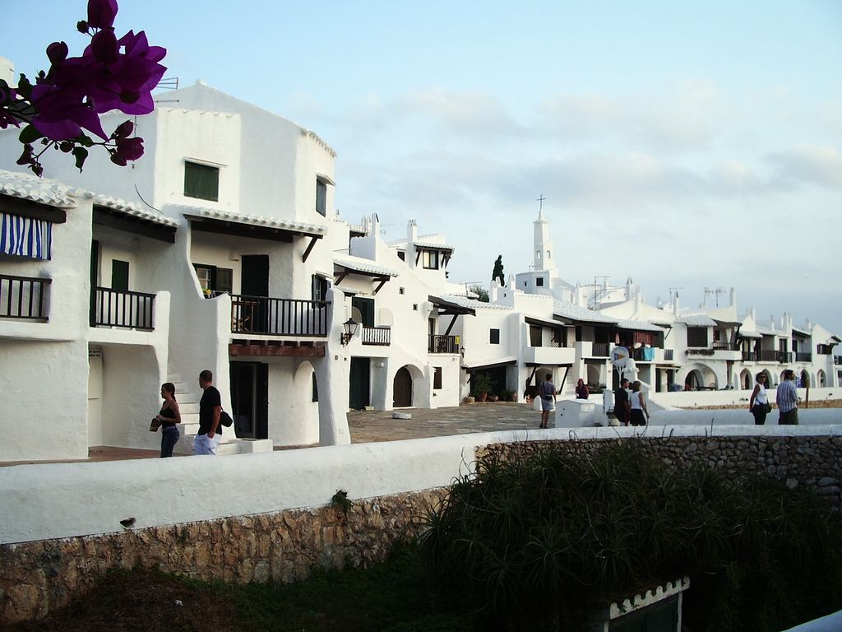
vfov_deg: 40.7
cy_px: 316
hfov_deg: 52.6
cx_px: 421
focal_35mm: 35
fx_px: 851
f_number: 4.3
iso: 50
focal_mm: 5.8
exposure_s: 1/125
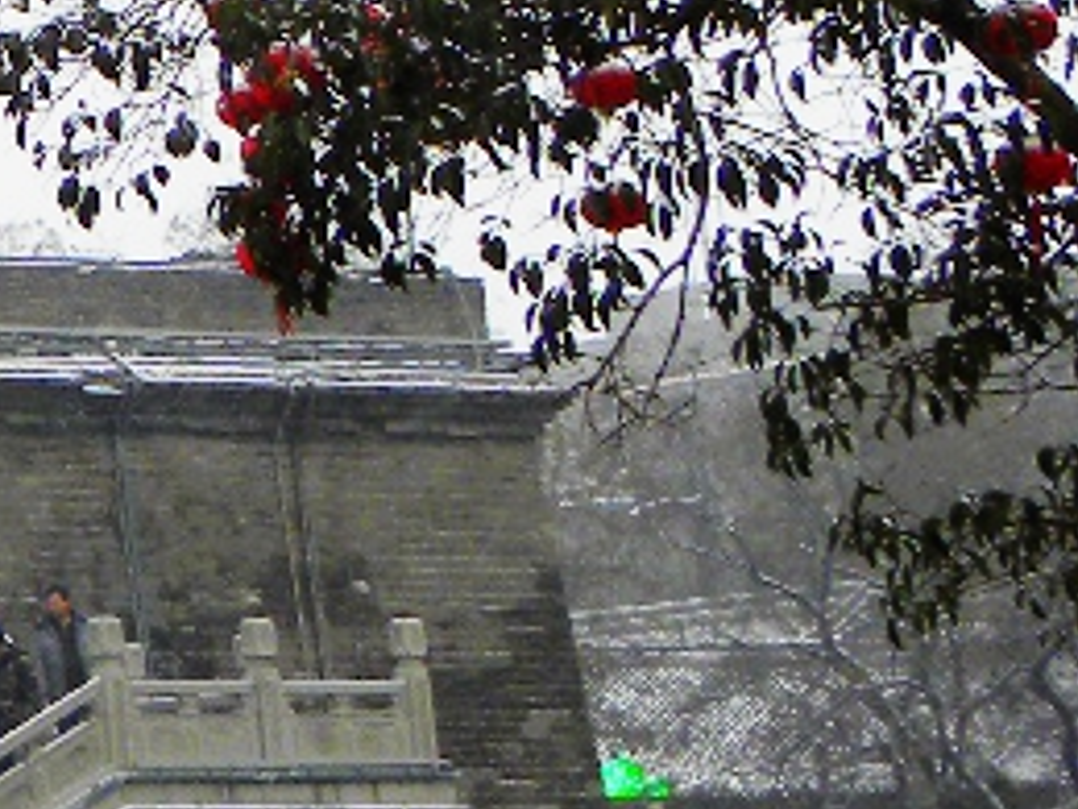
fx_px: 6291
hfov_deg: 8.8
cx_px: -1571
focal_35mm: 202
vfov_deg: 7.2
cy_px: -402
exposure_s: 1/115
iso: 64
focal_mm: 7.3
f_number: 4
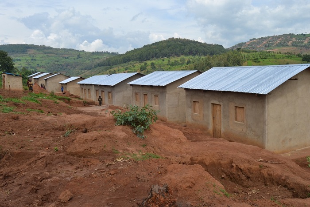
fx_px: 258
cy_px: 104
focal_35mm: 30
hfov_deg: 62.0
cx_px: 155
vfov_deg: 43.6
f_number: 8
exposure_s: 1/250
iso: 100
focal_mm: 20
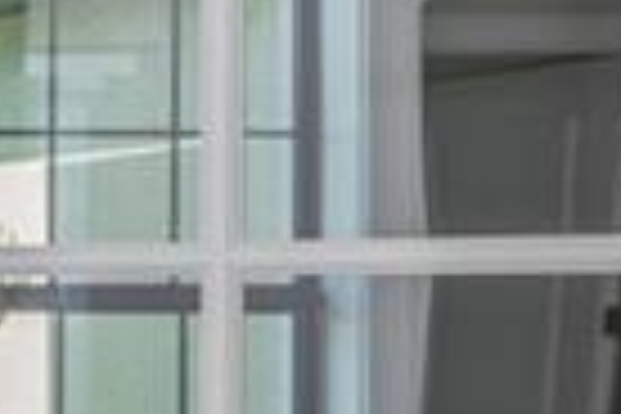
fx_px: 1915
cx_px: -1404
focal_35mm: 111
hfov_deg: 10.4
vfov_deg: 12.3
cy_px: 241
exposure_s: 1/200
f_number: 7.1
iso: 400
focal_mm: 15
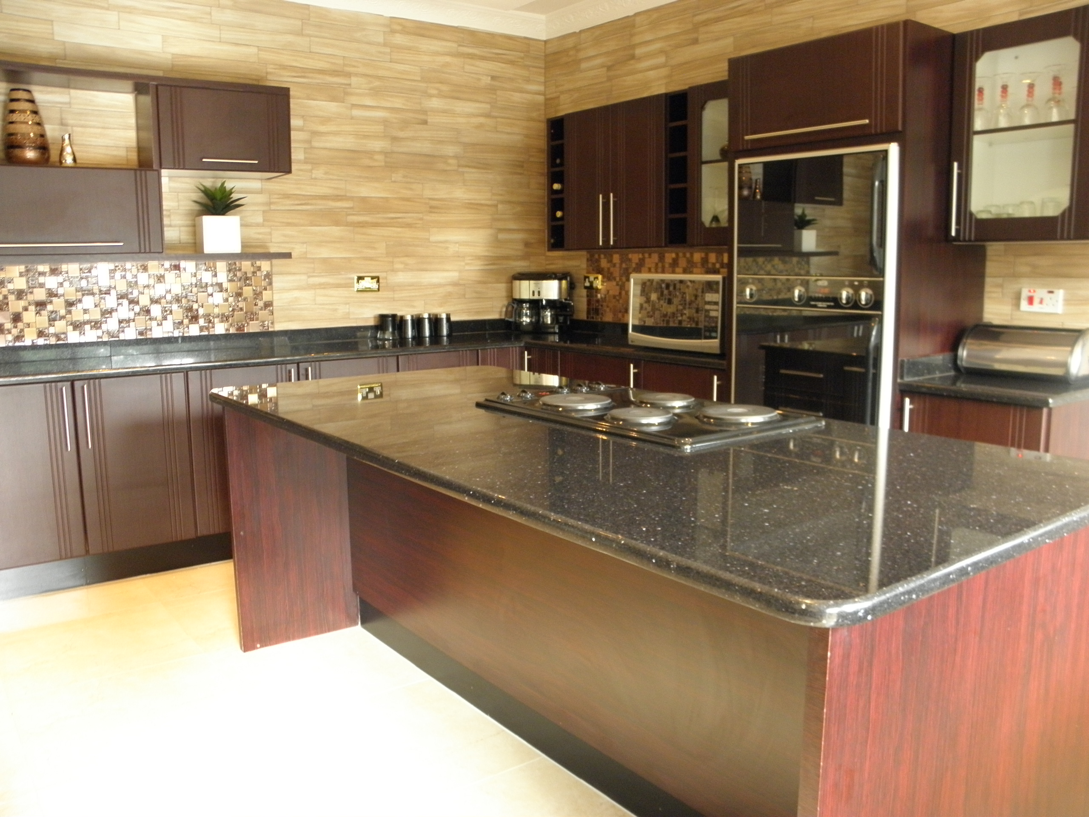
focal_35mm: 28
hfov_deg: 63.4
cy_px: 408
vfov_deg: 49.7
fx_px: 881
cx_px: 544
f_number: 3.5
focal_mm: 5
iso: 200
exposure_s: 1/8
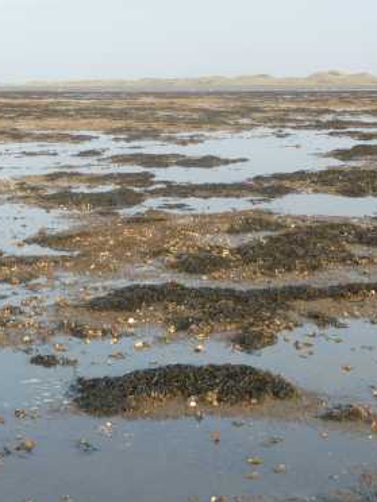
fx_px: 1075
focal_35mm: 74
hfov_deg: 19.9
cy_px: 252
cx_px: 169
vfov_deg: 26.3
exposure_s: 1/200
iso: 100
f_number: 4.3
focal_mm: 9.3
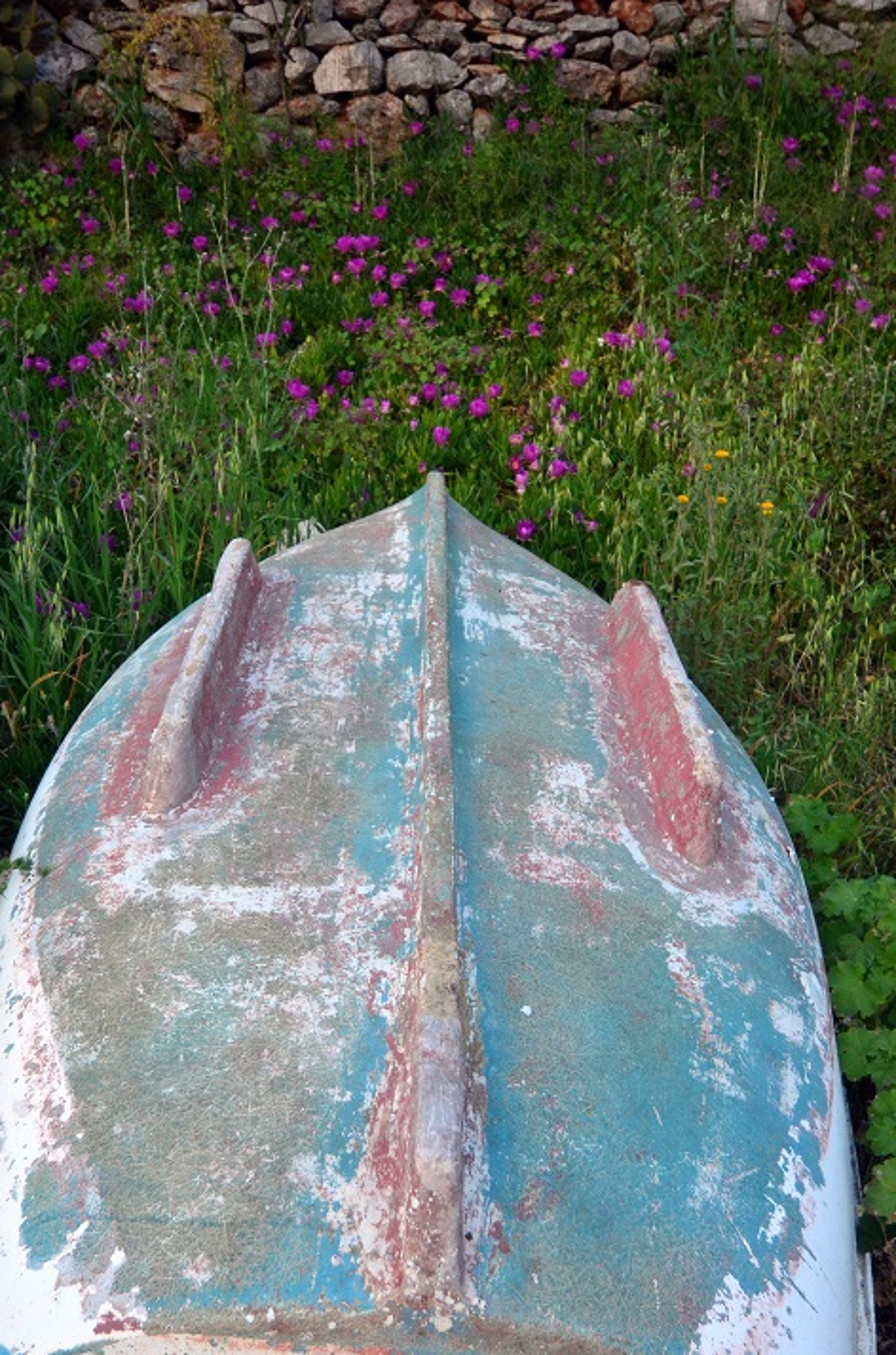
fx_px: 1341
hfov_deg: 36.9
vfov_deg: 53.3
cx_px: 413
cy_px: 809
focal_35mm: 36
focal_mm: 17
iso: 800
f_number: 4
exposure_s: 1/200
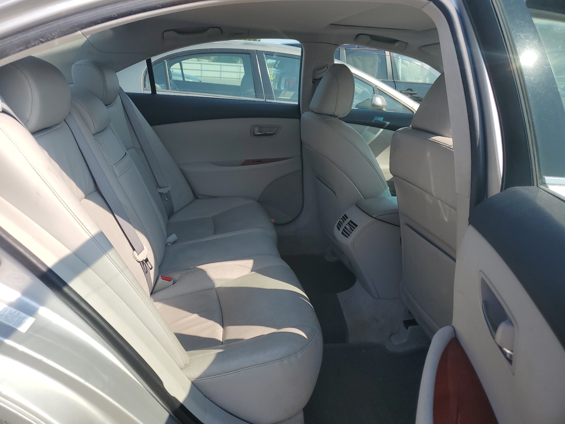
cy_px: 212
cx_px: 282
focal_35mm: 26
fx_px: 424
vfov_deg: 53.1
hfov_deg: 67.3
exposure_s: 1/1667
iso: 50
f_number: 1.5
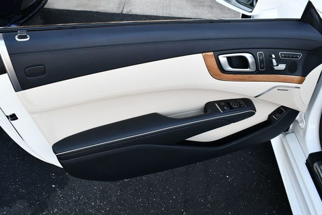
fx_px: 322
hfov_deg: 53.1
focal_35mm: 36
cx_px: 161
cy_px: 108
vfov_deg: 36.9
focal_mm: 18
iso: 400
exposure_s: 1/250
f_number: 5
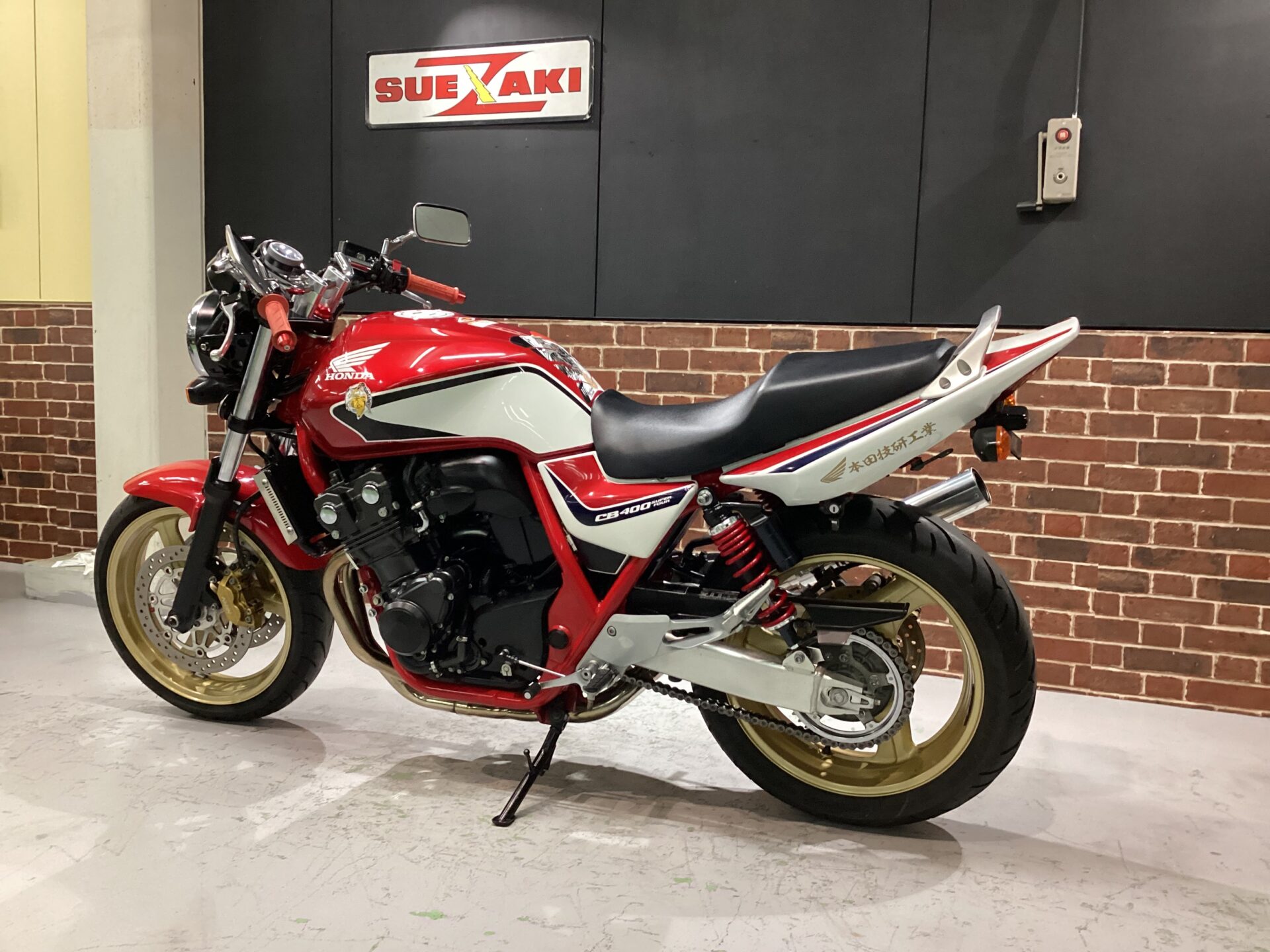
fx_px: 1137
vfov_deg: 45.4
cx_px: 635
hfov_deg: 58.4
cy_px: 476
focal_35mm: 31
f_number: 2.4
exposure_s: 1/60
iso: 320
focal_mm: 3.3
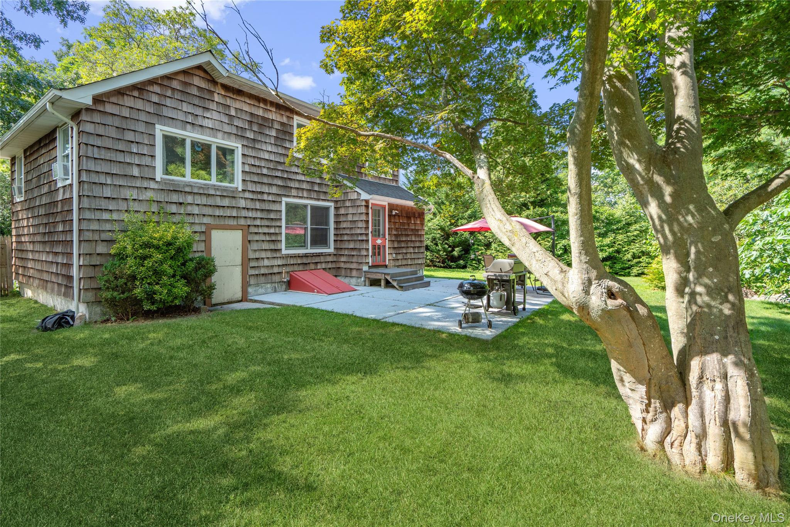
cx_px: 395
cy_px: 264
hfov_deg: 96.7
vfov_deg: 73.7
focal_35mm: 16
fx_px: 351
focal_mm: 16
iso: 250
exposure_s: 1/200
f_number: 5.6
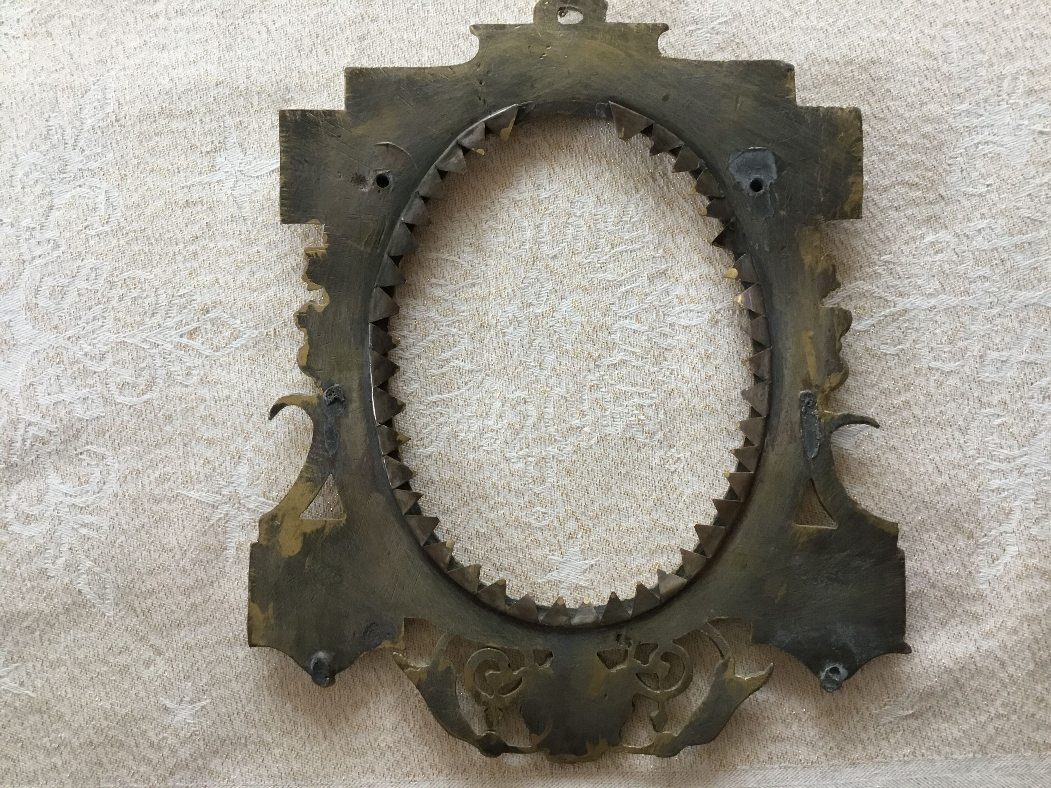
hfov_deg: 58.4
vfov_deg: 45.4
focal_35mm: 31
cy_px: 394
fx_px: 941
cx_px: 526
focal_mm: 3.3
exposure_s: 1/33
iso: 125
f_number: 2.4
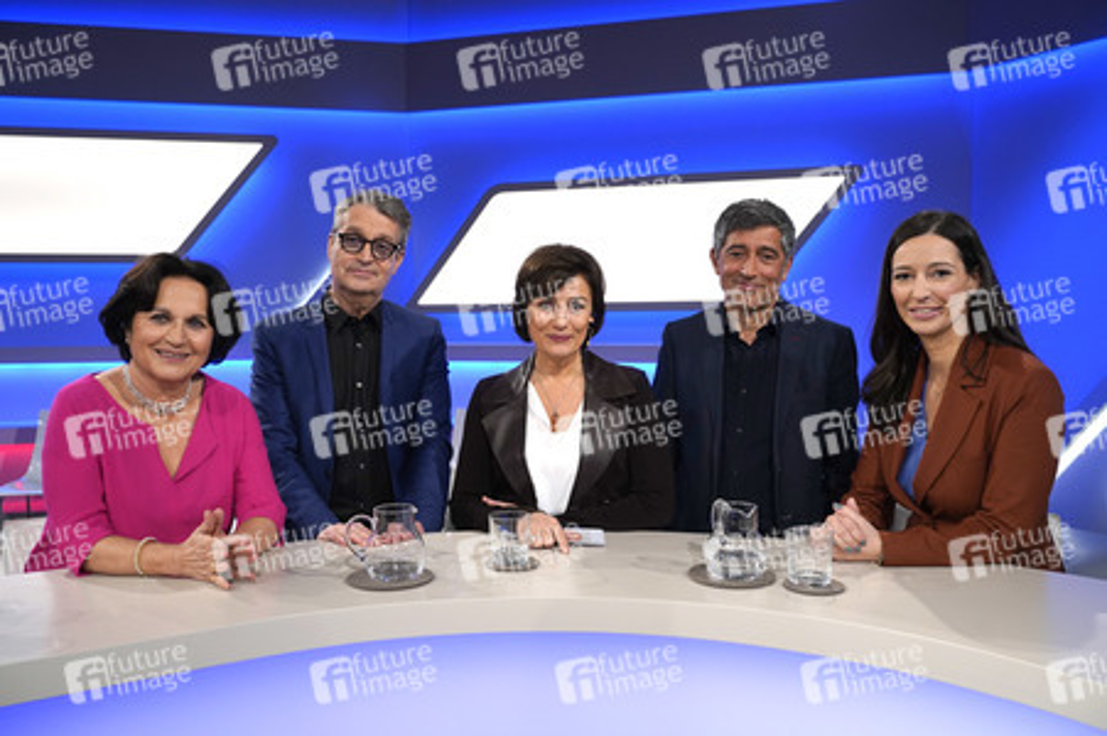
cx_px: 554
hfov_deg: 62.0
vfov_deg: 43.5
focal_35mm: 30
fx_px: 922
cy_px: 368
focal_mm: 30
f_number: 5
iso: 1600
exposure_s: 1/160
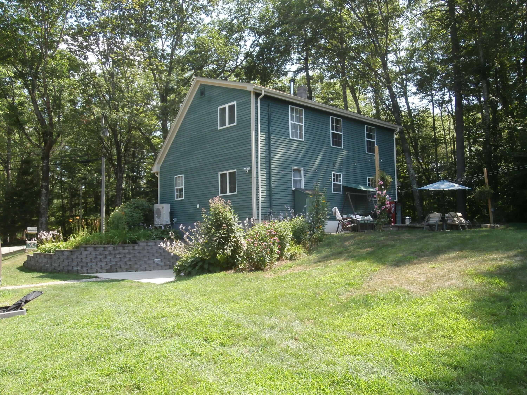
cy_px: 198
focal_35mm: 30
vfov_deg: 46.8
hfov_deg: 60.0
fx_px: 457
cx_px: 264
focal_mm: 5.36
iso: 100
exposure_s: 1/250
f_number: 3.5
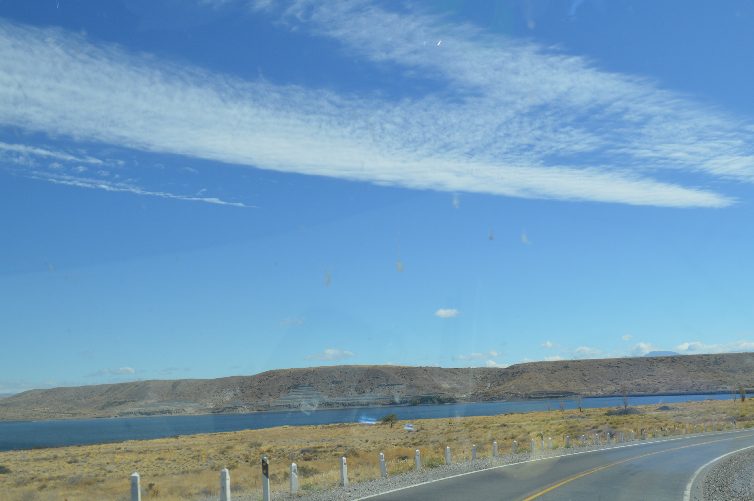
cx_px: 416
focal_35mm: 37
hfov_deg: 51.8
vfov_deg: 35.9
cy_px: 266
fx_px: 774
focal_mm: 20
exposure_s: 1/320
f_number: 9
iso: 100
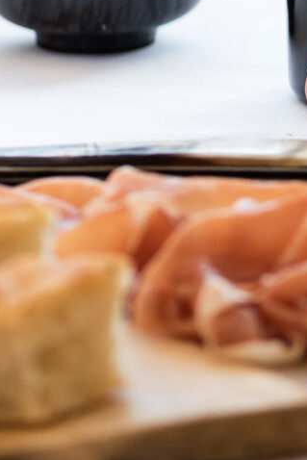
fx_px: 5752
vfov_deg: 4.5
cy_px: -430
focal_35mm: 450
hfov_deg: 3.1
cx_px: 424
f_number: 5
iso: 250
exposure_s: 1/100
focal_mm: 105
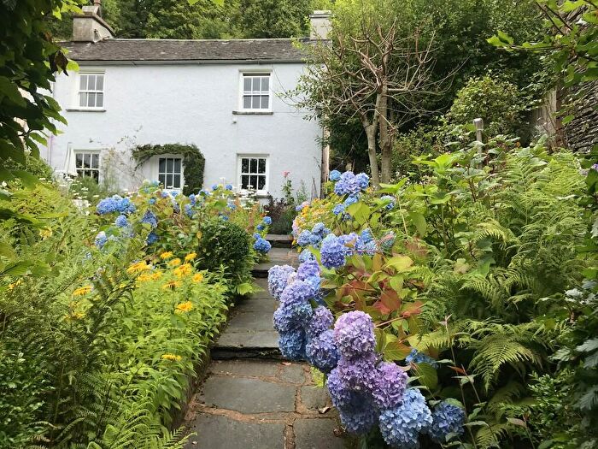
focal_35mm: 28
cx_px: 299
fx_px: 484
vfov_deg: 49.7
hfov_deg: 63.4
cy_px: 224
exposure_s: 1/684
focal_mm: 3.99
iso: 20
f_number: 1.8
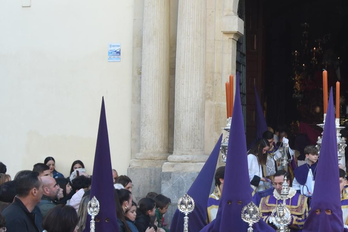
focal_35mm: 77
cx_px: 316
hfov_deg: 25.5
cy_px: 109
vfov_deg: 17.7
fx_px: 744
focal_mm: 29
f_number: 7.1
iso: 560
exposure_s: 1/125
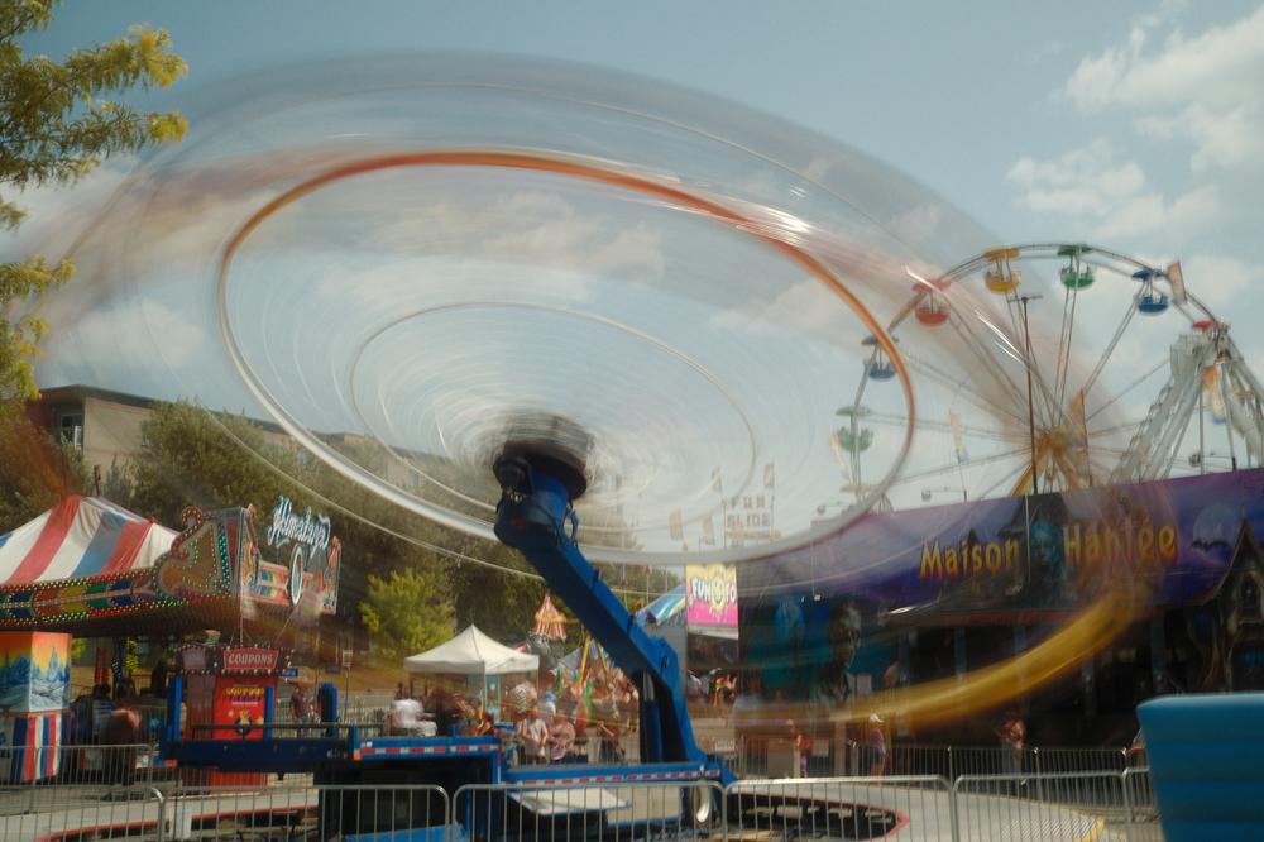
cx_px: 632
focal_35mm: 43
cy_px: 421
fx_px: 1509
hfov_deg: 45.4
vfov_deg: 31.2
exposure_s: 1
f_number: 13
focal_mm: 28.9
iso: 500
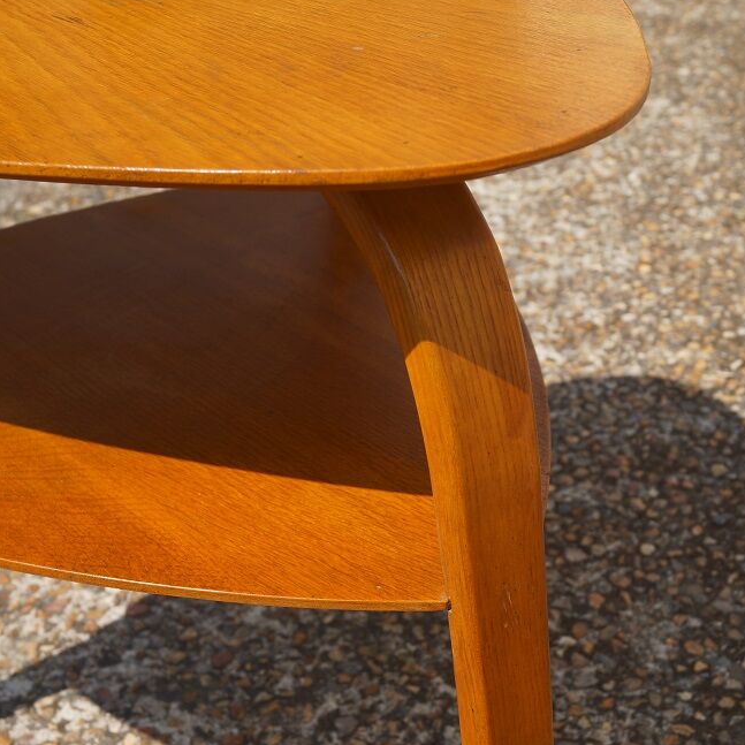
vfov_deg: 29.3
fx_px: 1412
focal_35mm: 58
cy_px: 503
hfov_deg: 29.6
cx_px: 374
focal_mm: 30
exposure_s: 1/320
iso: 100
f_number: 6.3
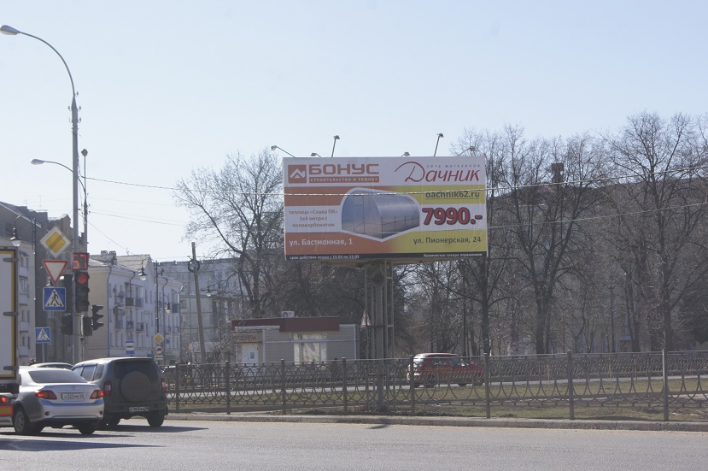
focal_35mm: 96
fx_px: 1878
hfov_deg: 21.3
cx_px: 378
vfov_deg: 14.3
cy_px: 256
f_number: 13
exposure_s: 1/250
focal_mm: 55
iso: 200
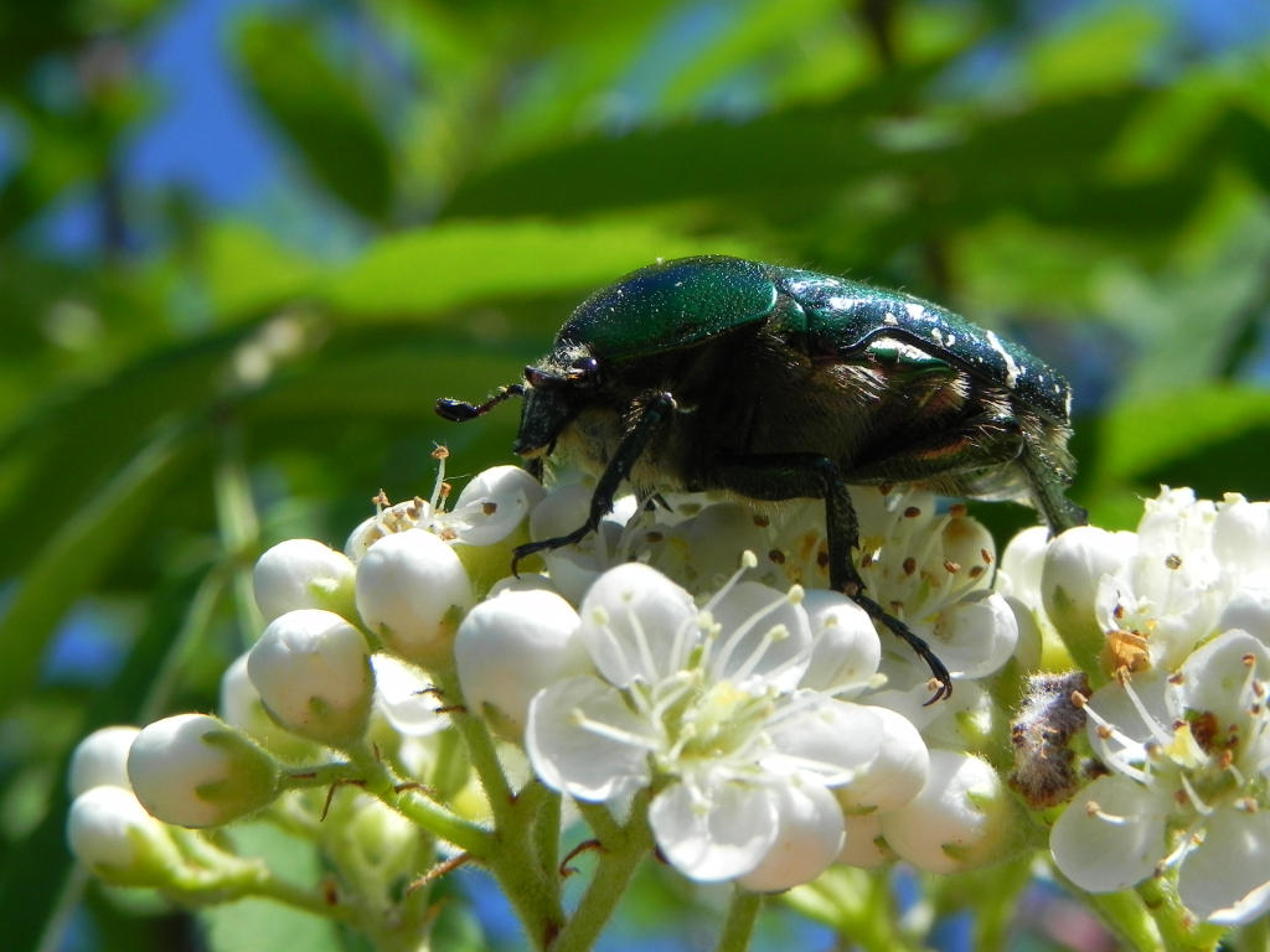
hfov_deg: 23.0
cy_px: 476
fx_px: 3119
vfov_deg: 17.4
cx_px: 635
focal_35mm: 85
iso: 160
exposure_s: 1/470
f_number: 7.1
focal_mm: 15.1
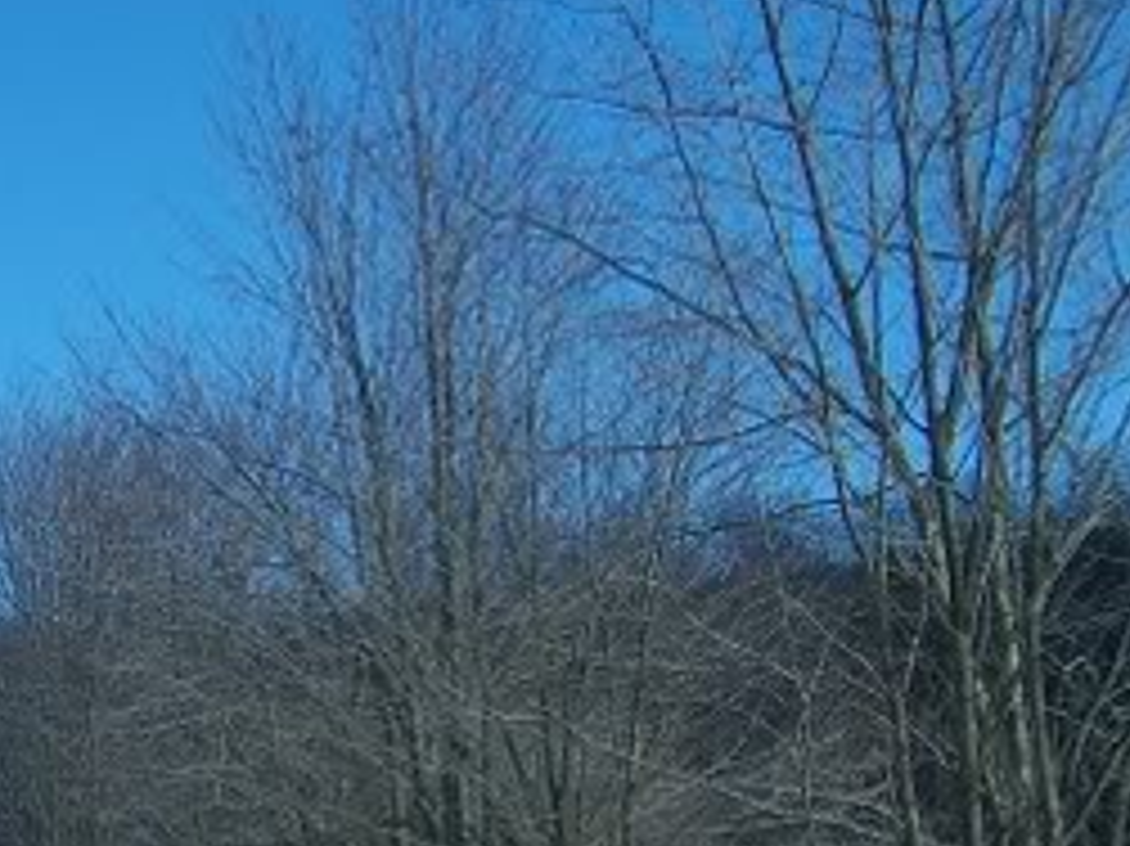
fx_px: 3165
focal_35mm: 97
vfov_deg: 14.8
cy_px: 950
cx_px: 59
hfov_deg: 19.8
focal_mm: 6.3
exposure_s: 1/750
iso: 80
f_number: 2.8
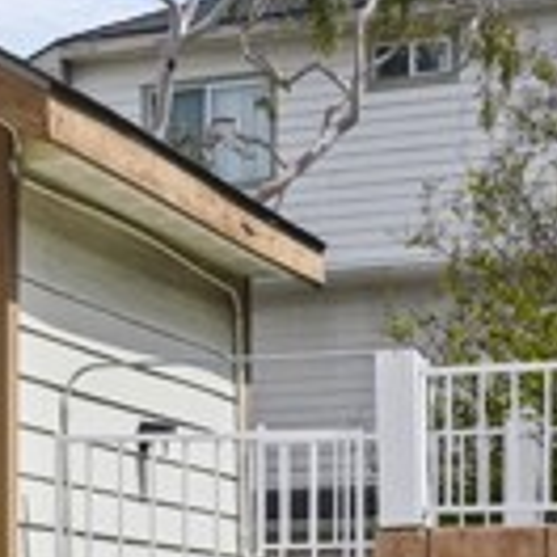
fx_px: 2257
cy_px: 527
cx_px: 34
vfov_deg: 13.9
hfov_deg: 13.9
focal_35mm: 124
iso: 1250
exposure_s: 1/500
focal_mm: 30
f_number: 9
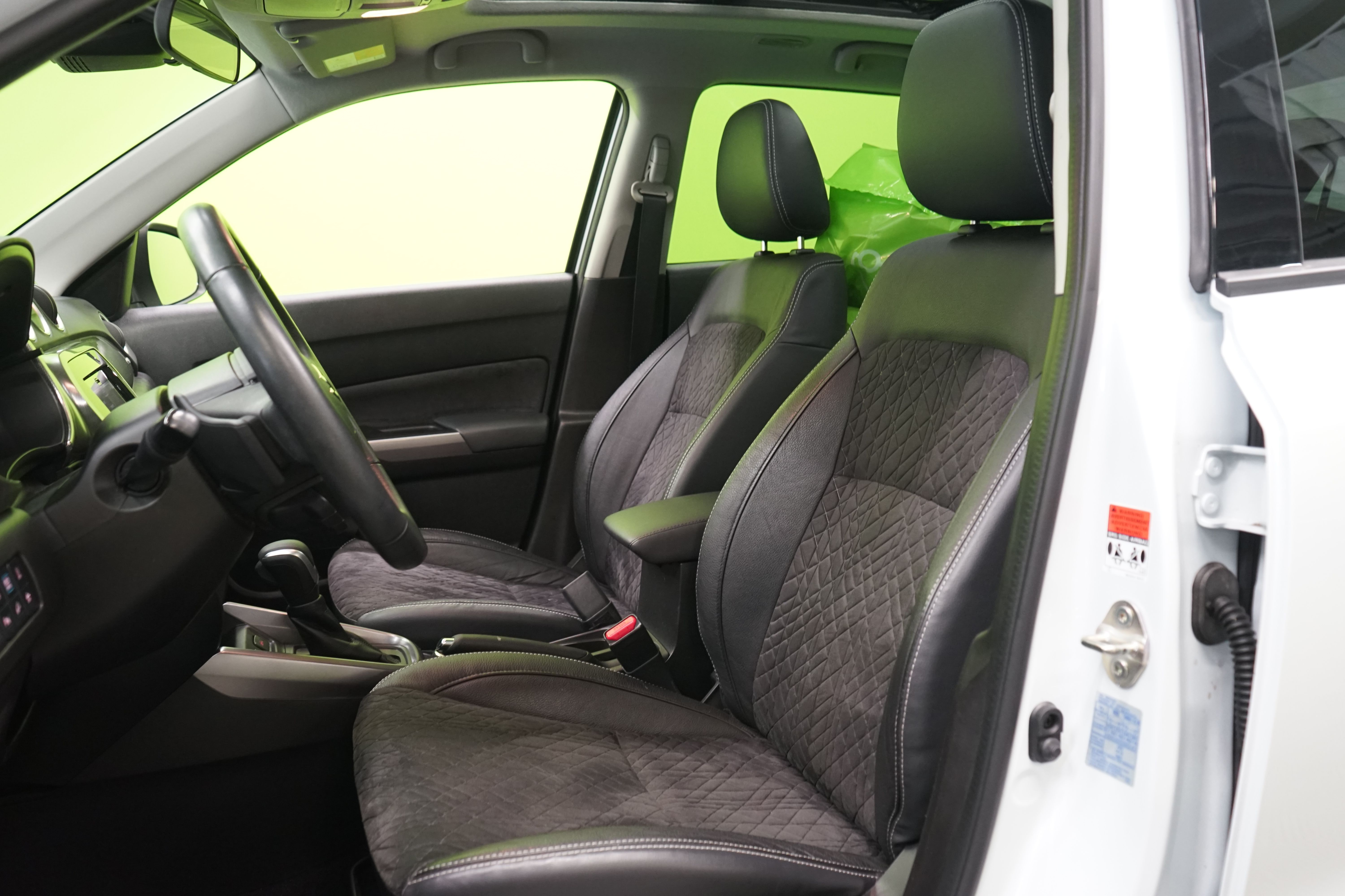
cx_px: 672
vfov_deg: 45.0
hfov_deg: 63.7
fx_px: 1083
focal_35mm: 29
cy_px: 448
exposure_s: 1/25
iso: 2000
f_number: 5
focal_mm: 29
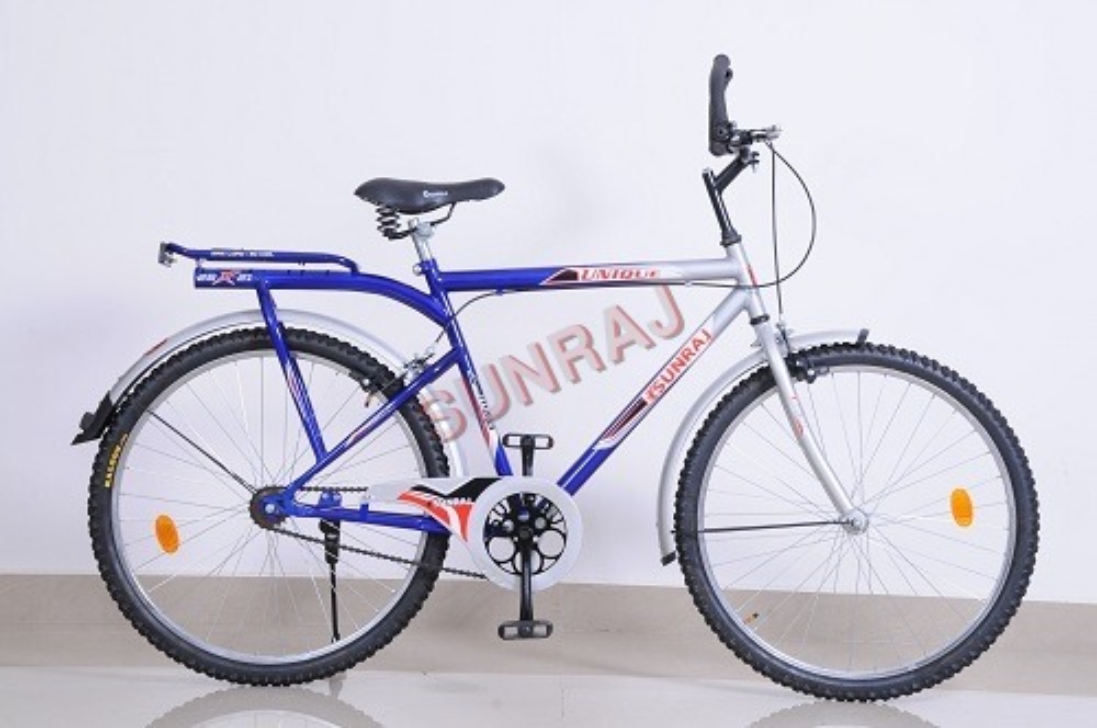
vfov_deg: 14.7
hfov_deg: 21.9
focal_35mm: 93
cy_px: 364
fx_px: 2830
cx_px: 548
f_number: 11
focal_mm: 62
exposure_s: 1/160
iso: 200
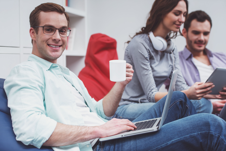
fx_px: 440
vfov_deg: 19.5
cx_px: 113
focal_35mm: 70
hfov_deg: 28.8
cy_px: 76
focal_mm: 70
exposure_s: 1/400
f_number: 2.8
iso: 320
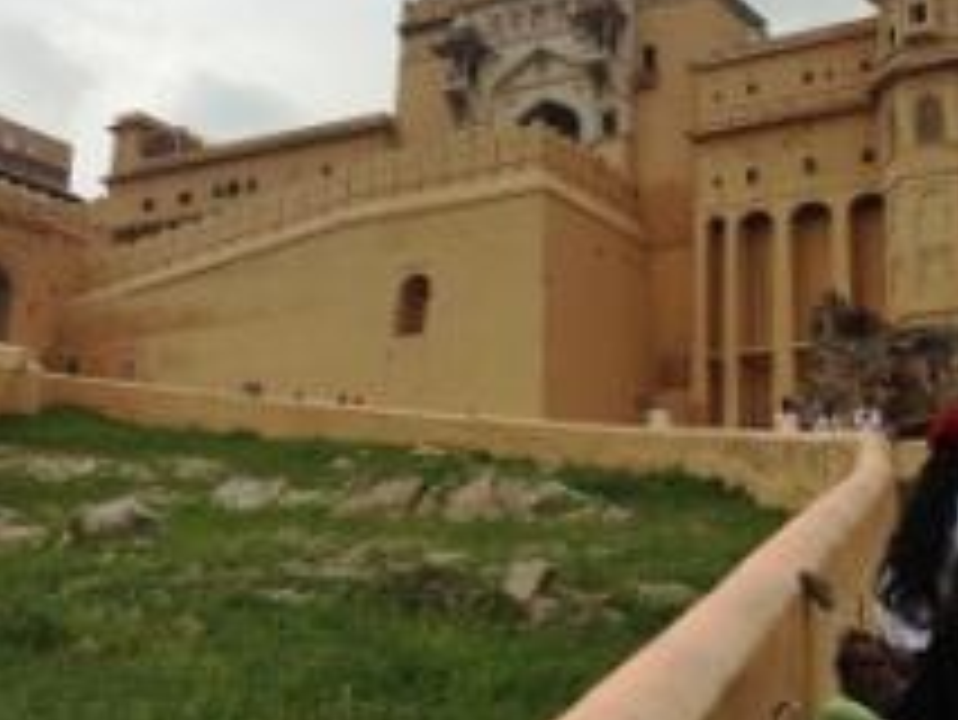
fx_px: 1689
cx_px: 639
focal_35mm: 61
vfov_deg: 23.6
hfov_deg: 31.4
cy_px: 126
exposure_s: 1/557
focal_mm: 4.15
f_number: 2.2
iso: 25
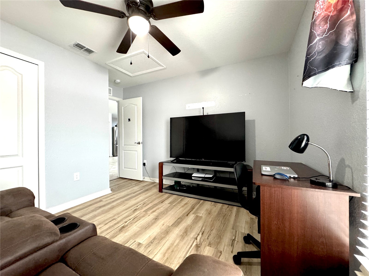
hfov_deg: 102.1
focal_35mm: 14
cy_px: 138
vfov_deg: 85.7
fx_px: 149
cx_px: 184
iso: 800
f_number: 2.2
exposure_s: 1/60
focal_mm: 2.22
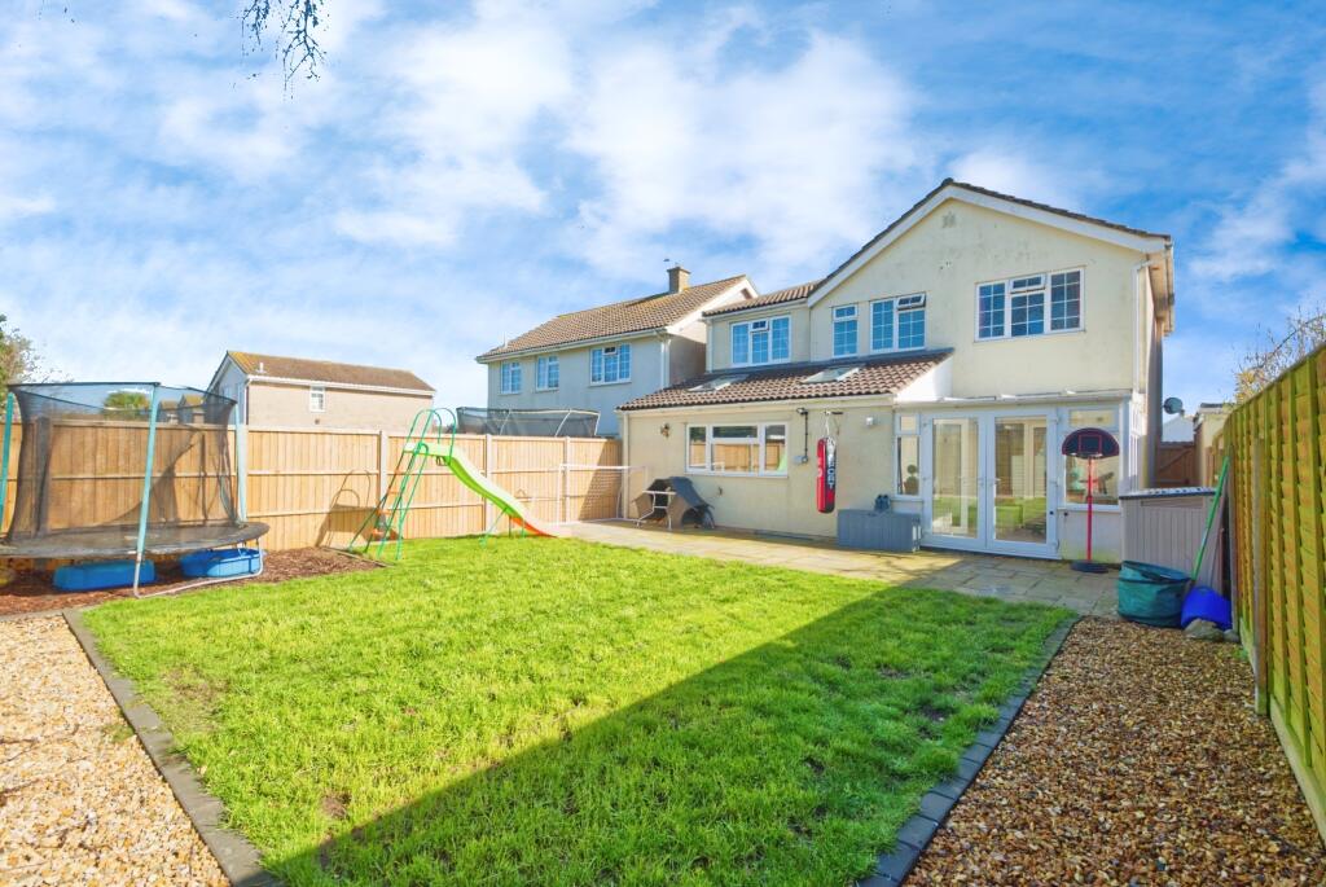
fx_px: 590
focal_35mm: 16
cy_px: 444
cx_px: 663
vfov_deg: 73.9
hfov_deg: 96.7
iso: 400
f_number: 9
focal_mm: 16
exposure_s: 1/320
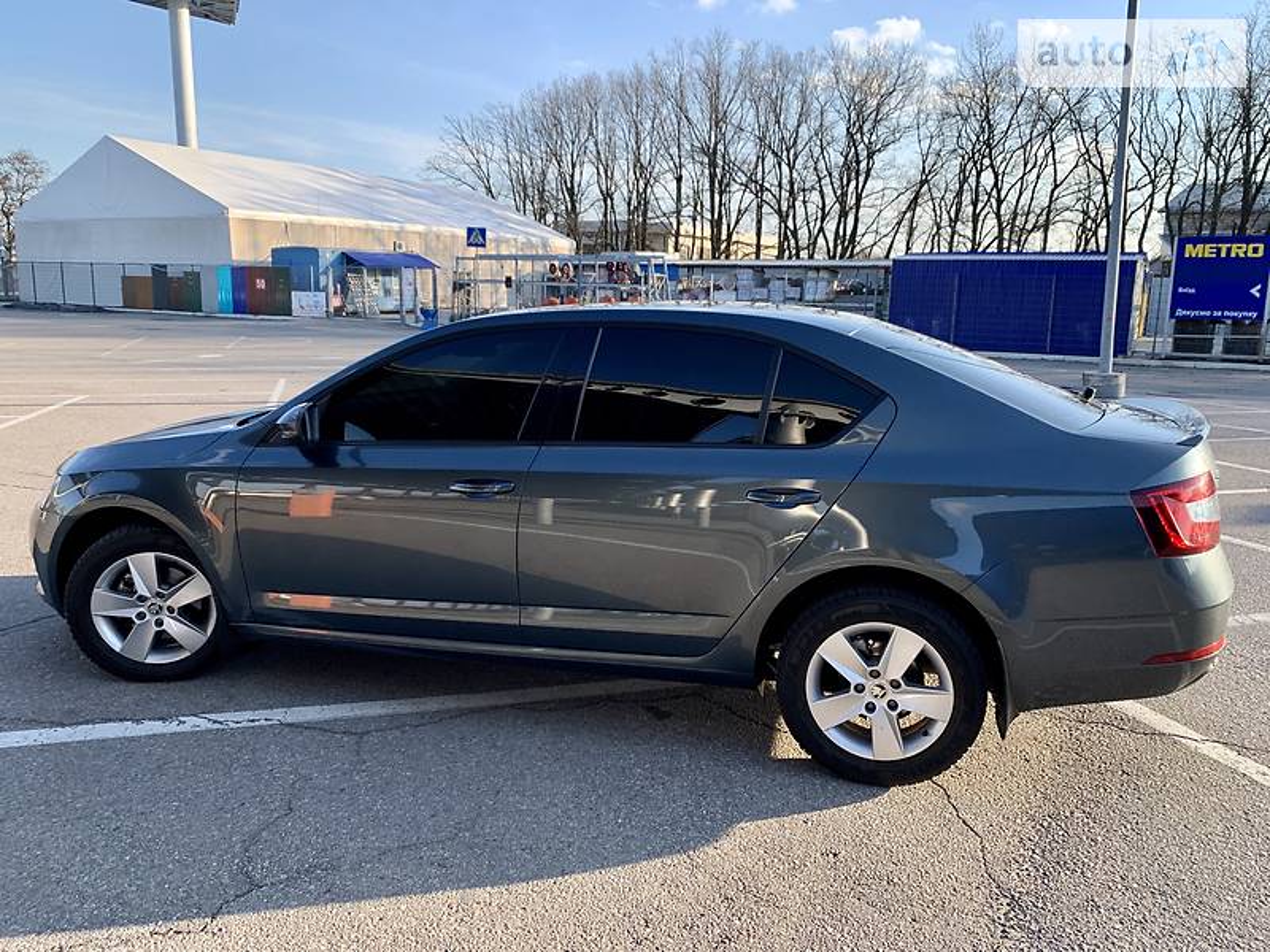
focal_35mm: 26
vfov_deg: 53.1
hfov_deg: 67.3
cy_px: 476
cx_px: 635
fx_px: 954
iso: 25
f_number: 1.8
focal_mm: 4.2
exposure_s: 1/552
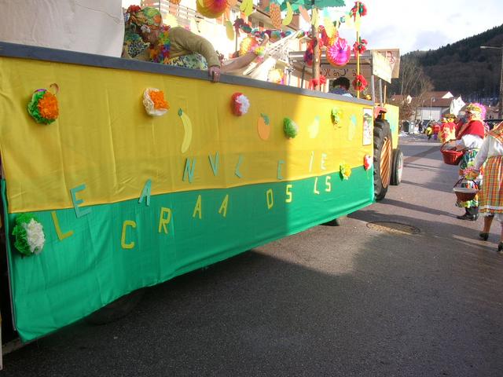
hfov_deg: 52.6
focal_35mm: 35
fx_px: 509
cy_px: 188
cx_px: 252
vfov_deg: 40.7
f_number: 5.6
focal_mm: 5.8
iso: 50
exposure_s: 1/147
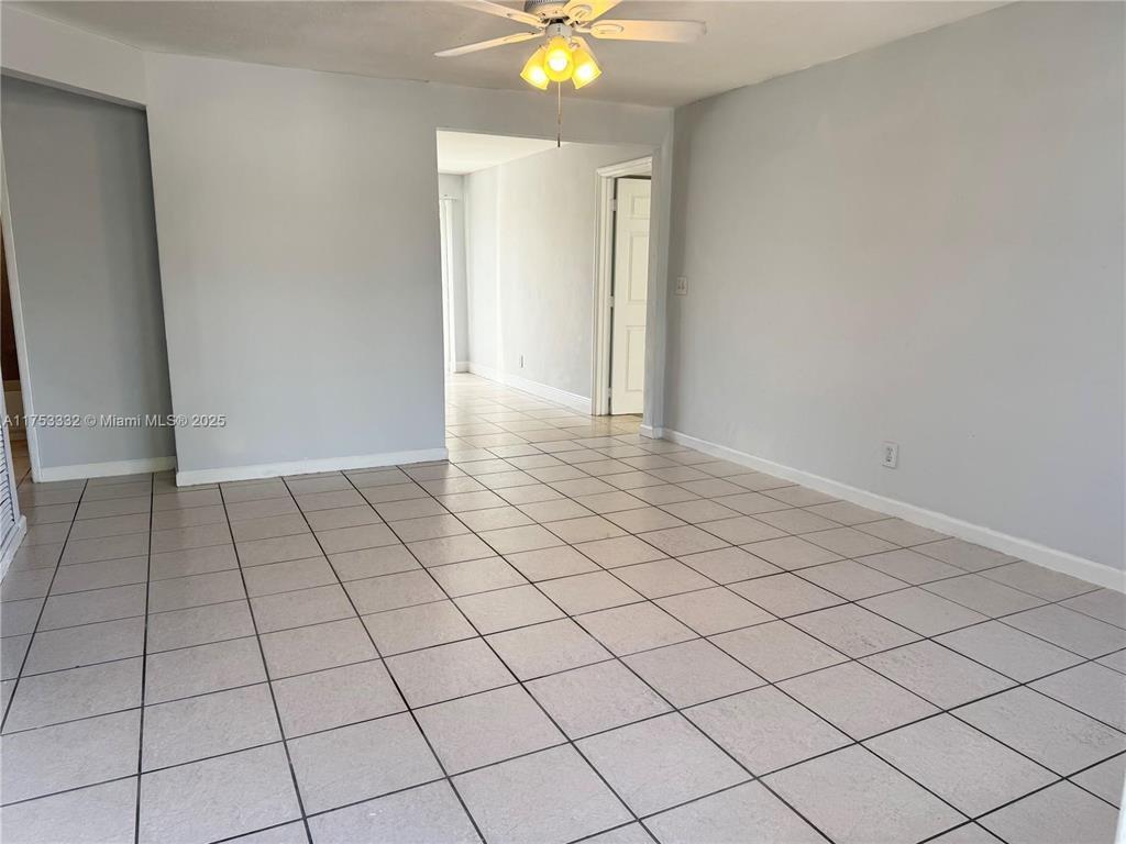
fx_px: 781
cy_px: 422
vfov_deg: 56.8
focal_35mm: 24
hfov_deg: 71.6
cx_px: 563
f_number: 1.78
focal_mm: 6.76
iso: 64
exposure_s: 1/171
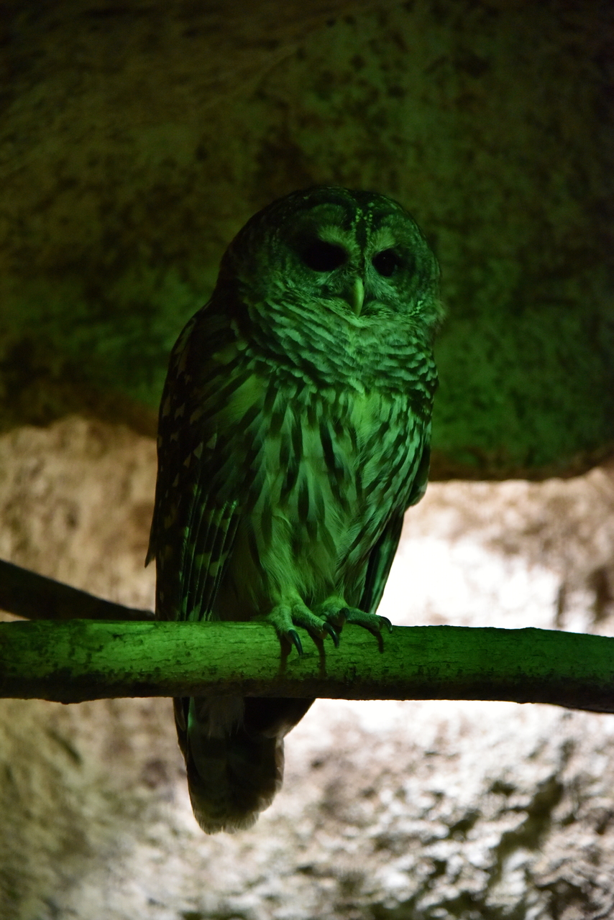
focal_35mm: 120
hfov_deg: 11.4
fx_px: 3068
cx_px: 307
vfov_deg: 17.1
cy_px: 460
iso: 9000
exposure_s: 1/250
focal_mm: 120
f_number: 4
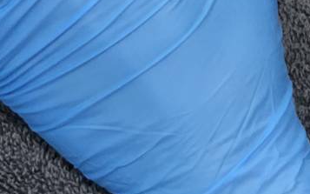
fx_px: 2669
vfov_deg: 4.1
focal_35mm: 316
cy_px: -120
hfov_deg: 6.6
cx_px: 181
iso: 125
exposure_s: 1/33
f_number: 2.4
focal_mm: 6
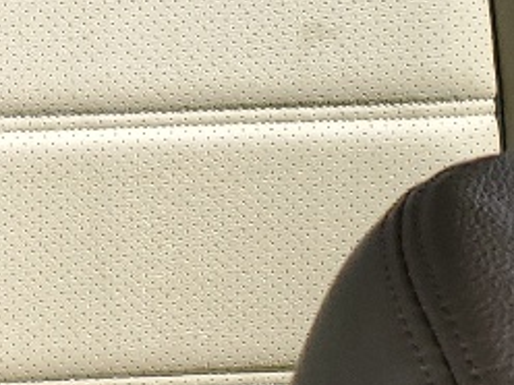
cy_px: -164
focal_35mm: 168
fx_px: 2495
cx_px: -456
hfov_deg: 10.9
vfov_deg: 8.7
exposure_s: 1/222
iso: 50
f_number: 1.5
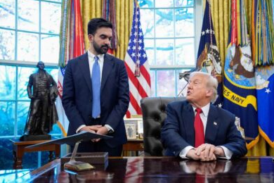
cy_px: 92
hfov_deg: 49.6
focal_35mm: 39
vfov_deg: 34.2
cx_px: 140
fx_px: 297
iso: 2500
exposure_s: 1/200
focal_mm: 38
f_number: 2.8
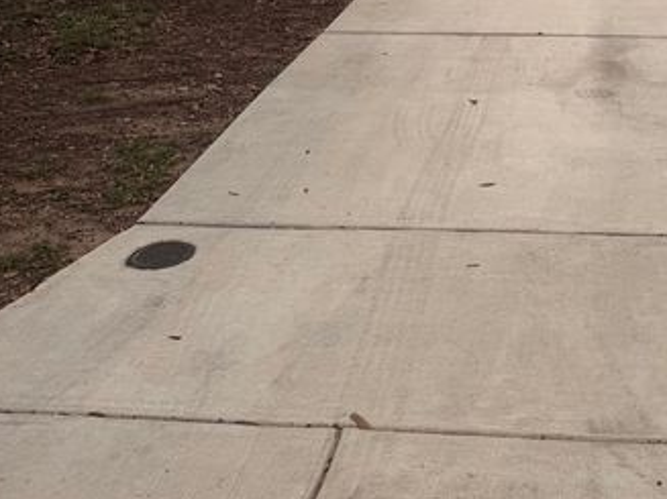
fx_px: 944
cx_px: 494
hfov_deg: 38.0
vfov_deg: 26.6
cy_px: -87
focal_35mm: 49
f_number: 1.78
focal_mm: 6.76
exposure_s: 1/955
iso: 80
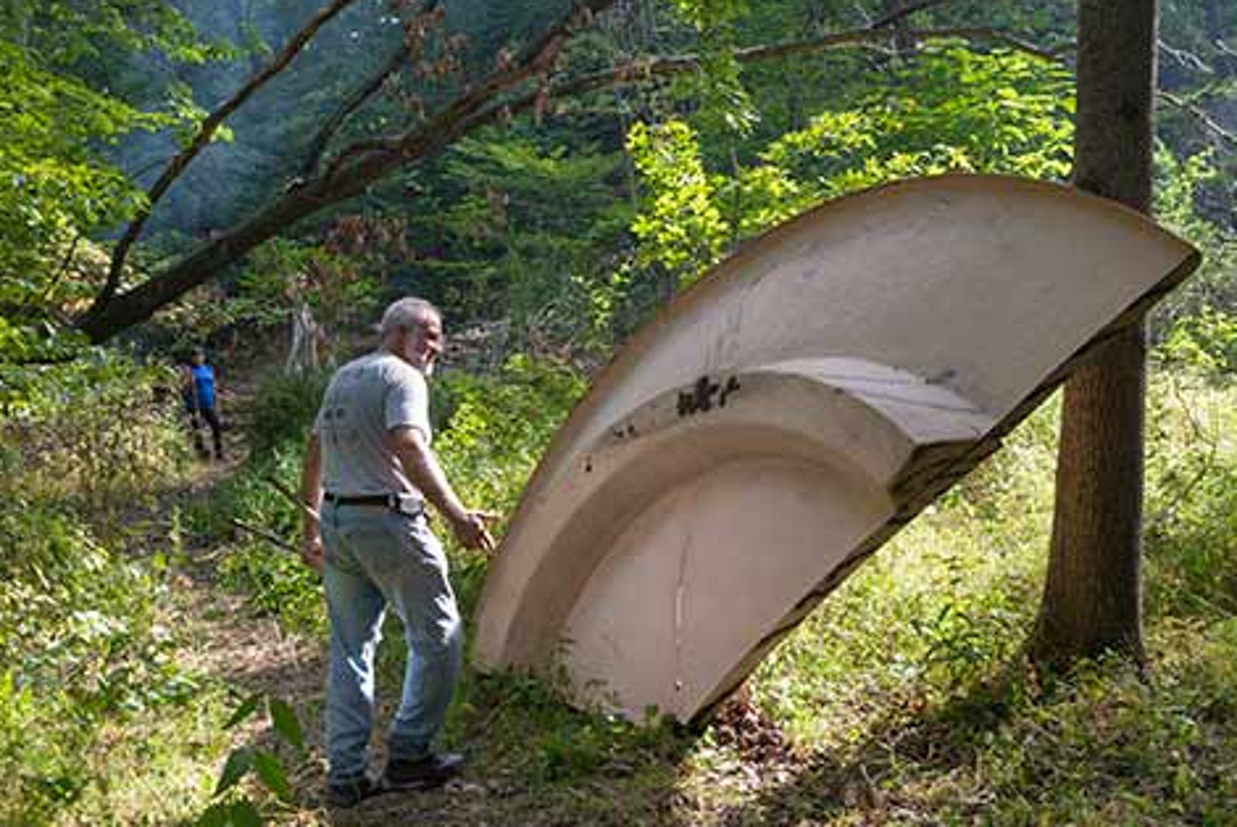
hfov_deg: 51.8
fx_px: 1272
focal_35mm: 37
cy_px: 412
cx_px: 661
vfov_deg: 36.0
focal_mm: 30
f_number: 11
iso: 400
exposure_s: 1/125
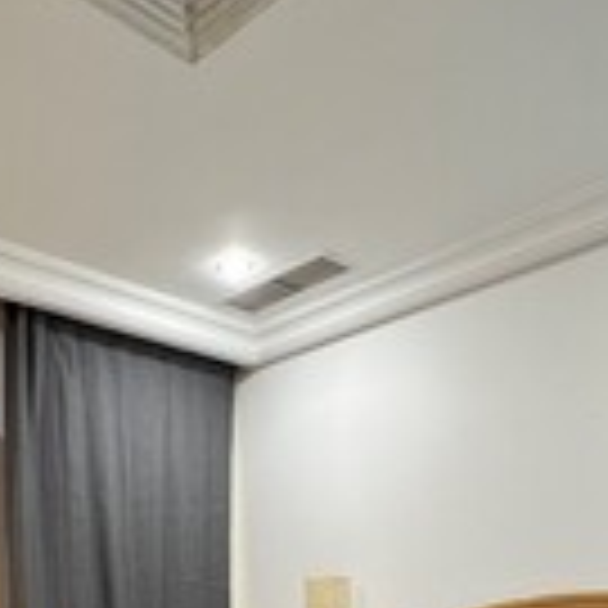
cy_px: 651
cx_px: 236
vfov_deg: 36.9
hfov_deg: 42.6
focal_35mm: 39
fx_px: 775
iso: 250
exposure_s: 1/50
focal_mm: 1.57
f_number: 1.8
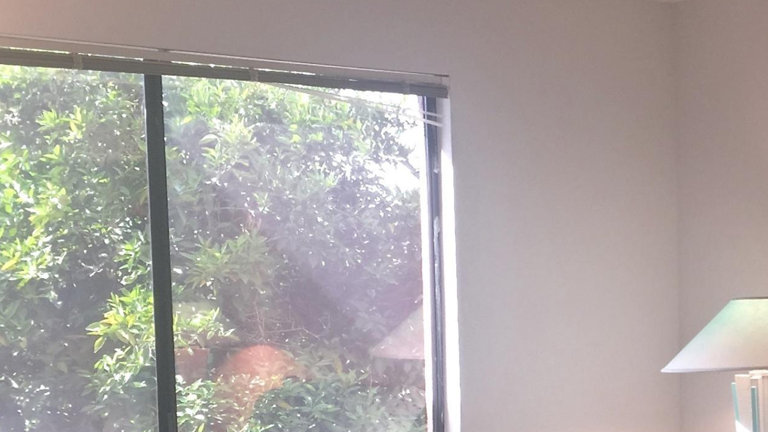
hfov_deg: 26.5
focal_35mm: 76
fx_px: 1547
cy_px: 438
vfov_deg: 15.6
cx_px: 760
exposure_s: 1/32
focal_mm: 4.15
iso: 32
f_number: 2.2
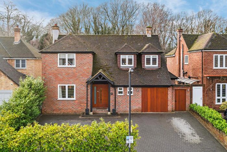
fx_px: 214
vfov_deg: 38.9
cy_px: 76
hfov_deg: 55.8
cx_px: 114
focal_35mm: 34
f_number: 7.1
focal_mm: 34
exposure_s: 1/125
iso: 320
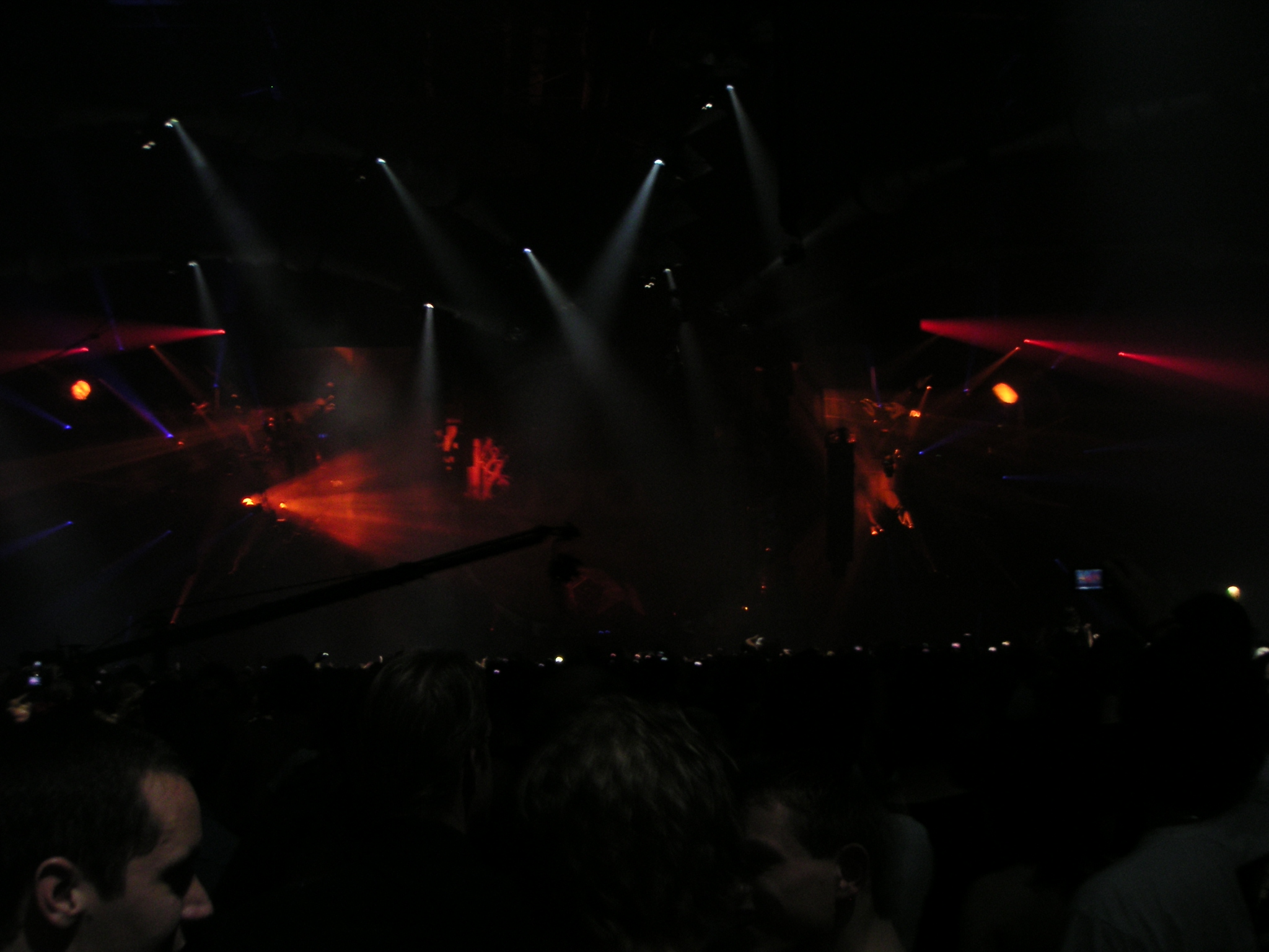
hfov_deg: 49.0
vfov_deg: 37.7
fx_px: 1393
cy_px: 476
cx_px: 634
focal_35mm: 38
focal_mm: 6
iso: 100
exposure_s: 1/15
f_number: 2.8
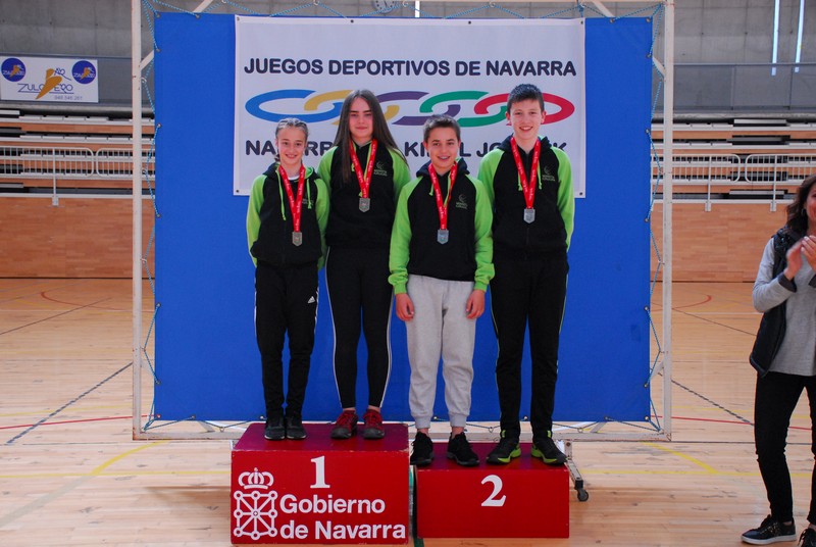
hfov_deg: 41.1
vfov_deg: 28.2
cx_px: 408
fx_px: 1090
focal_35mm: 48
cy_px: 274
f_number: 4
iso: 800
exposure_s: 1/80
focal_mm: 32
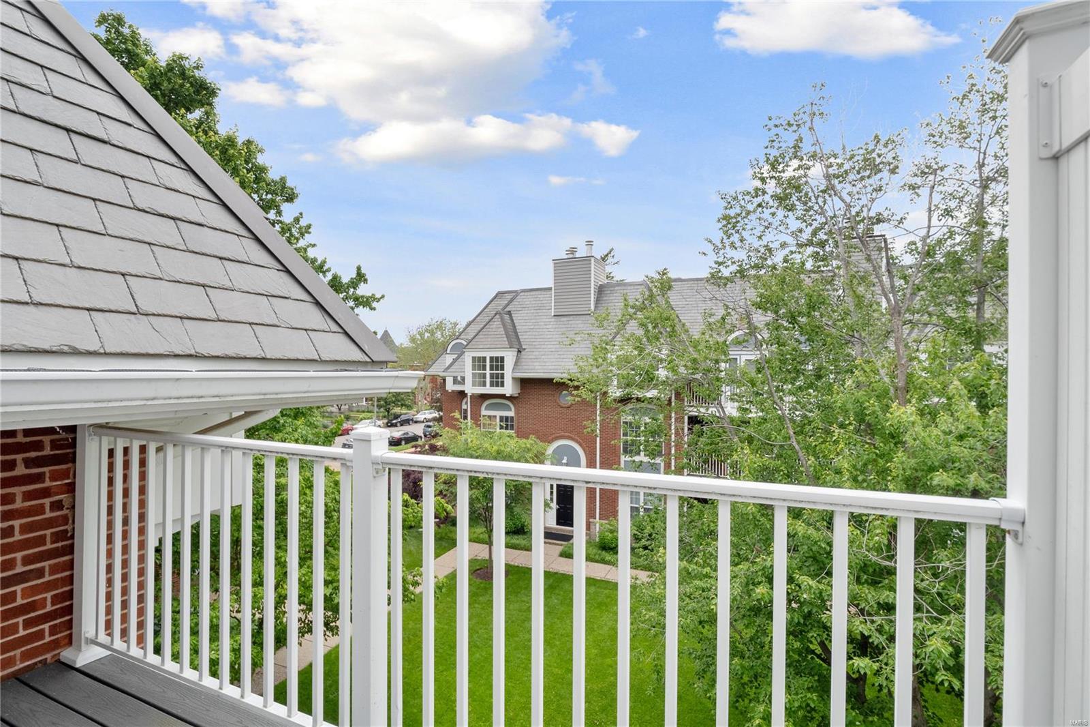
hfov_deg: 96.7
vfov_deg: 73.7
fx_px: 484
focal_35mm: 16
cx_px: 545
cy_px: 364
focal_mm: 8
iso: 400
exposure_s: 1/320
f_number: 8
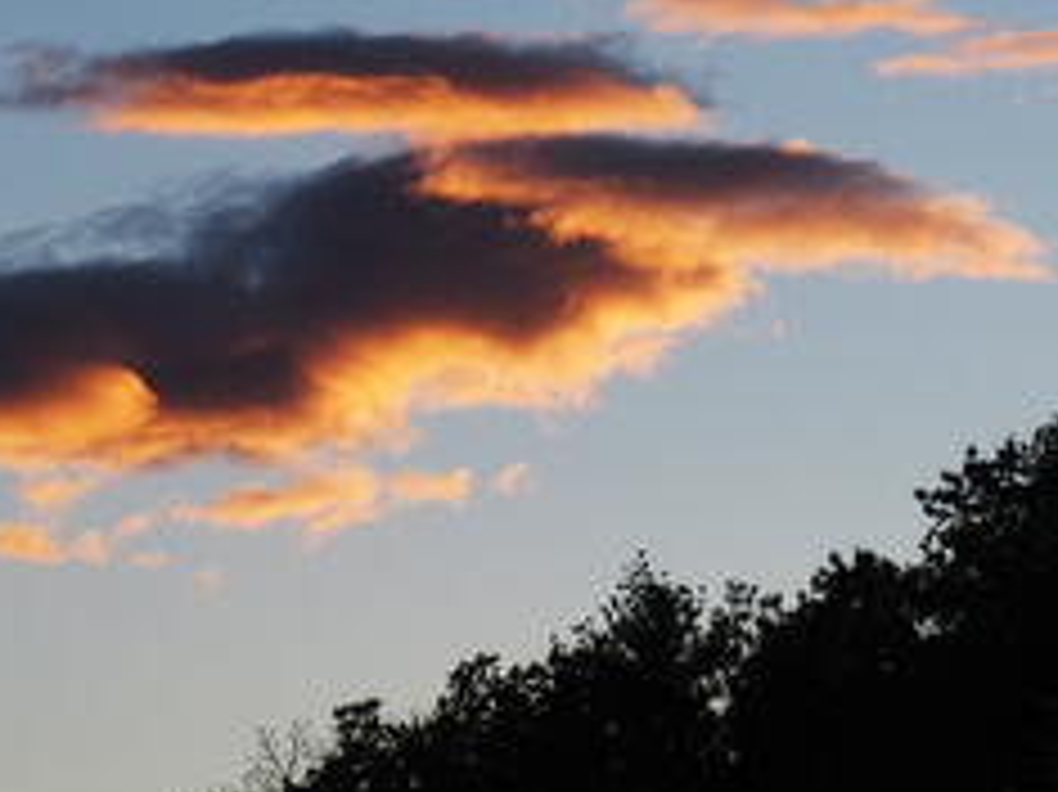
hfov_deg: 9.4
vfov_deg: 7.0
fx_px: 6446
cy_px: 202
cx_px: 230
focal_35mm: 211
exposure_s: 1/500
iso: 100
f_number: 3.5
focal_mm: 26.2
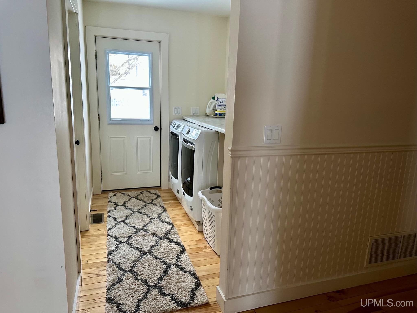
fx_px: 289
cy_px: 156
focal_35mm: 24
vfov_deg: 56.8
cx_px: 208
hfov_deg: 71.6
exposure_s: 1/60
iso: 400
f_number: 1.78
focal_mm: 6.86
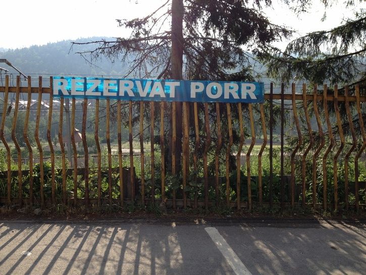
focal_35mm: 35
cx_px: 183
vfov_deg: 40.7
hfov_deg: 52.6
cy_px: 138
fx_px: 370
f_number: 2.4
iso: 50
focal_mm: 4.28
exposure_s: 1/935
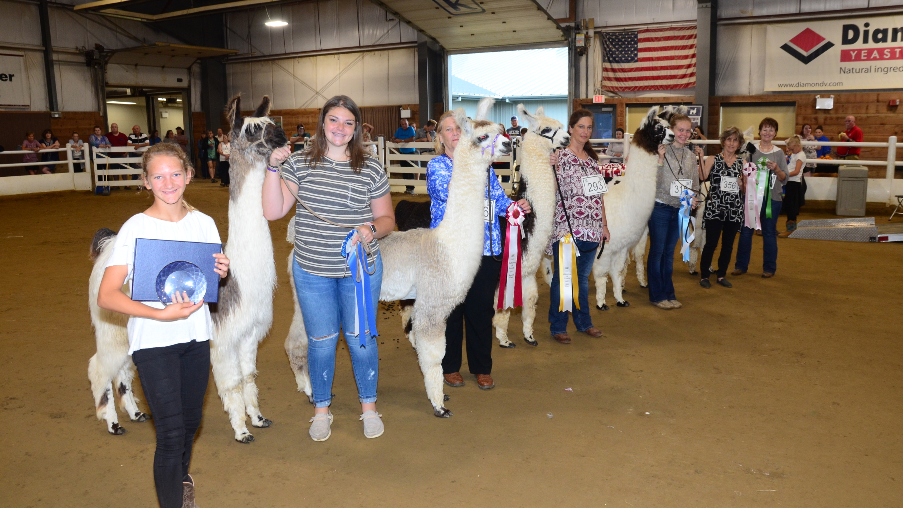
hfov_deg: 68.8
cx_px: 466
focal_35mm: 28
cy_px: 251
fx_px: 659
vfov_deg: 42.1
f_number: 5.6
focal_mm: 17
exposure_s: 1/100
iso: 800
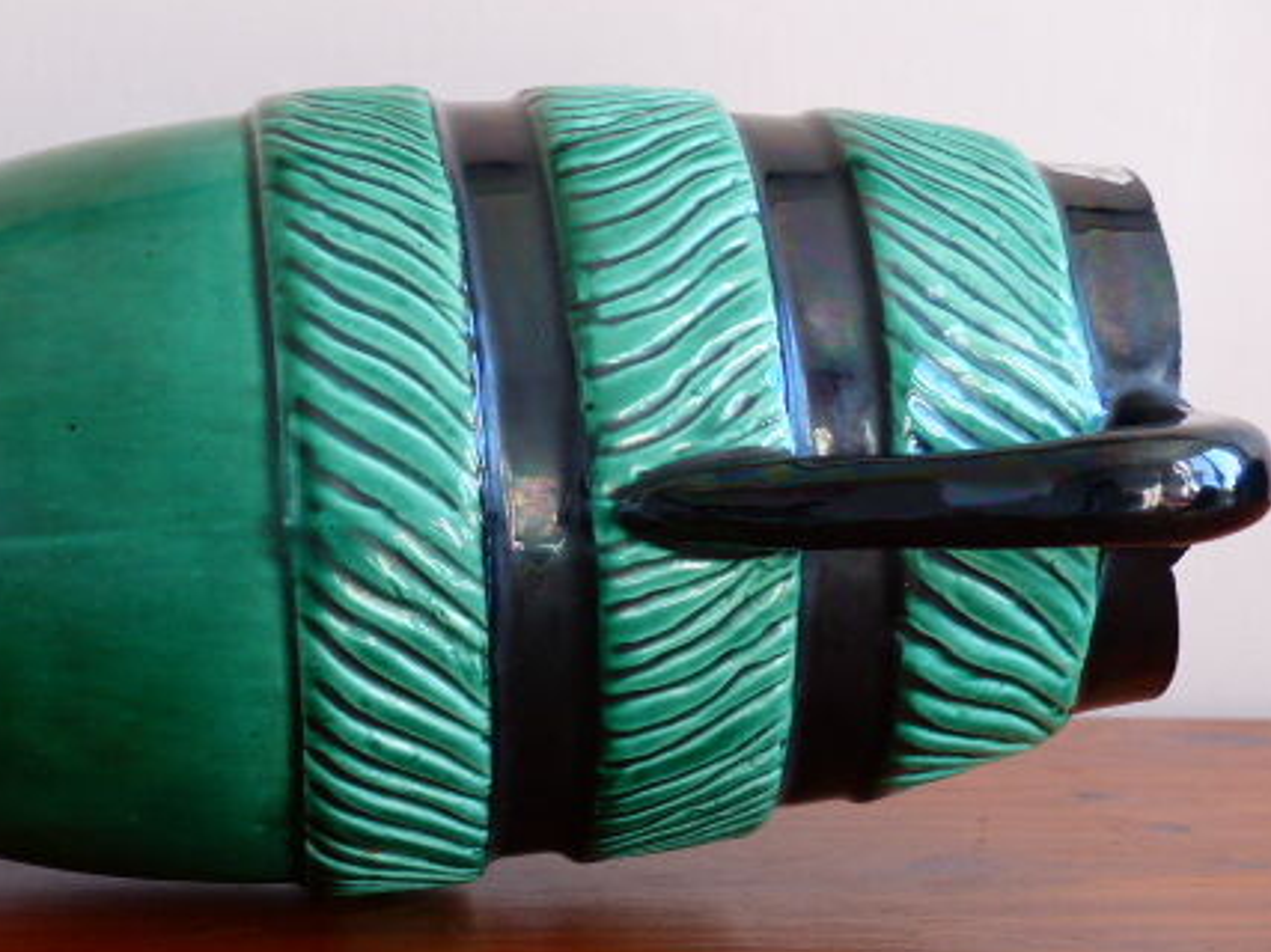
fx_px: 3083
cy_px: 512
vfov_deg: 17.6
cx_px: 333
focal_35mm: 84
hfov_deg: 23.1
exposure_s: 1/60
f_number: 2.8
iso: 125
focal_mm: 10.1
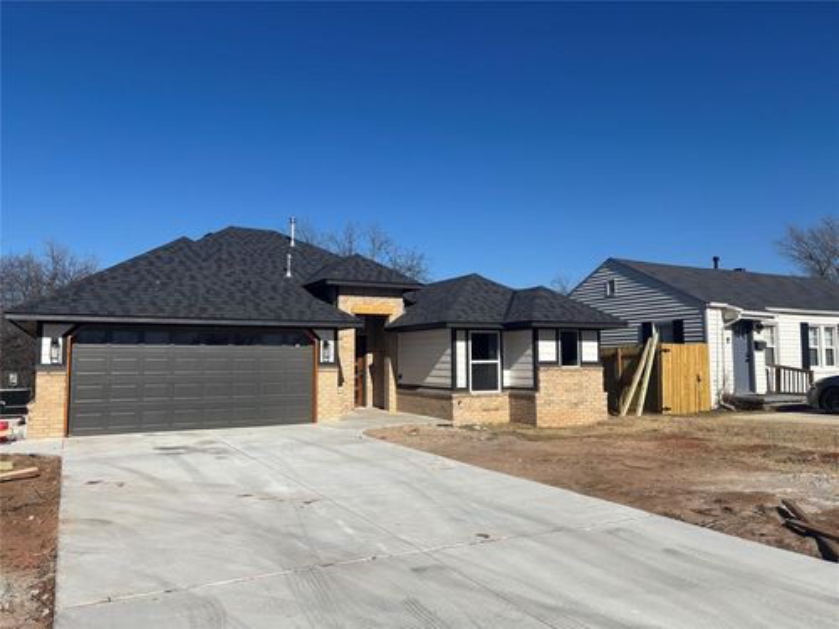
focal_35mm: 26
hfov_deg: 67.3
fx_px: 630
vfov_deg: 53.1
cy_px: 314
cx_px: 420
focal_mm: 5.96
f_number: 1.6
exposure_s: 1/6329
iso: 50
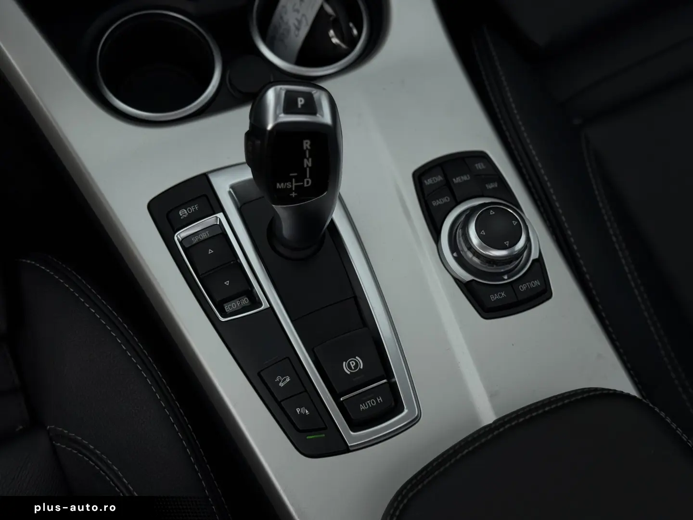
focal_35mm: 48
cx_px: 346
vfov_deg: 30.3
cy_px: 260
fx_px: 961
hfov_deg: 39.7
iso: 64
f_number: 1.78
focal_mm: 6.76
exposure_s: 1/4878
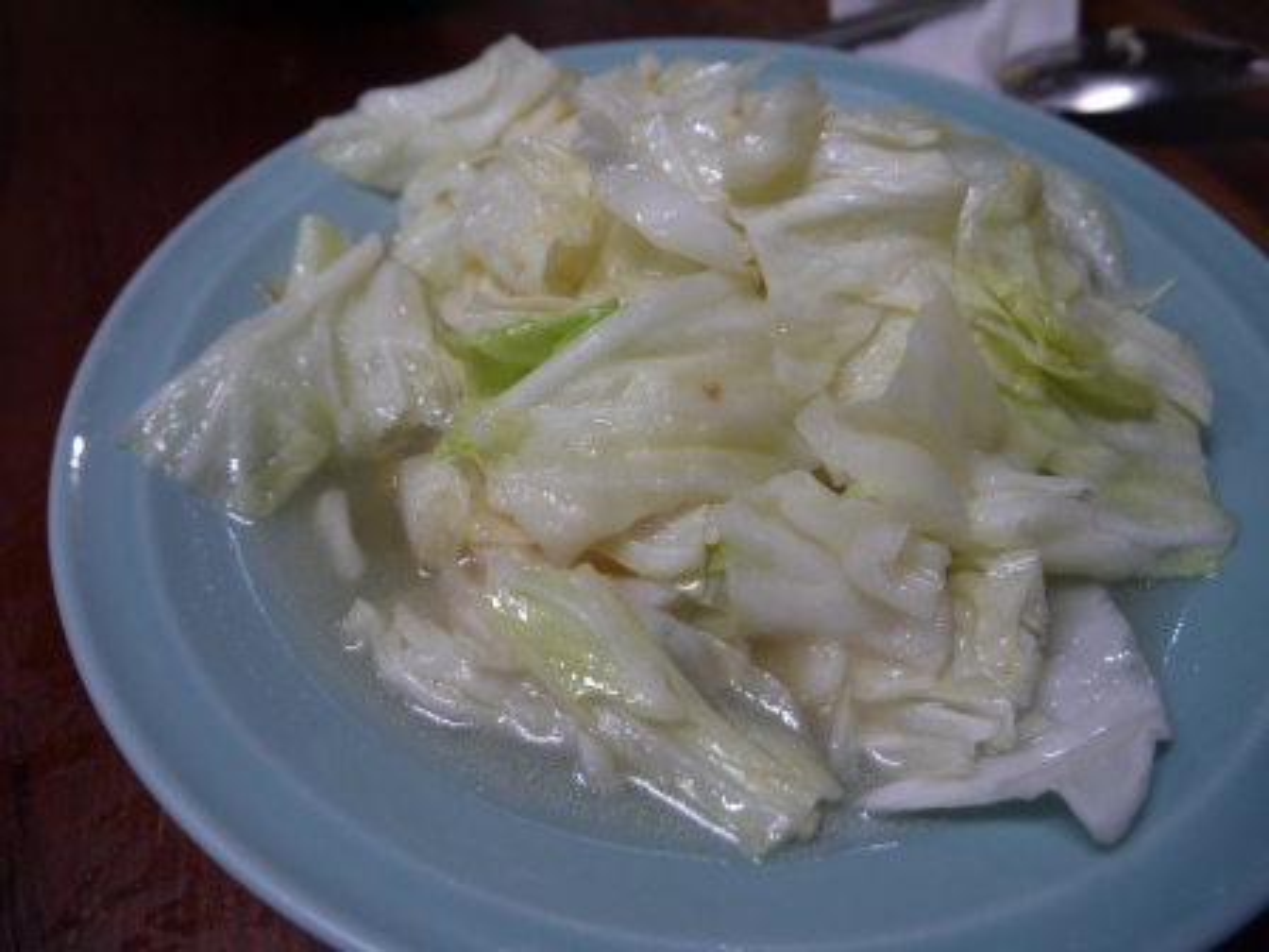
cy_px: 476
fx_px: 1100
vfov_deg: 46.8
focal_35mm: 30
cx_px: 634
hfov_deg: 60.0
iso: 640
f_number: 3.6
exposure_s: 1/60
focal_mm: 15
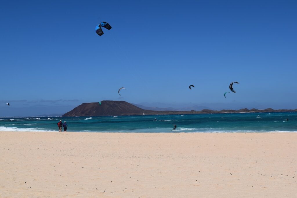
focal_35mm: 52
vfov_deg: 25.8
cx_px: 148
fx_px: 433
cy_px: 99
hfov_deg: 37.8
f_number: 11
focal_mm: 35
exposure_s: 1/640
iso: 200
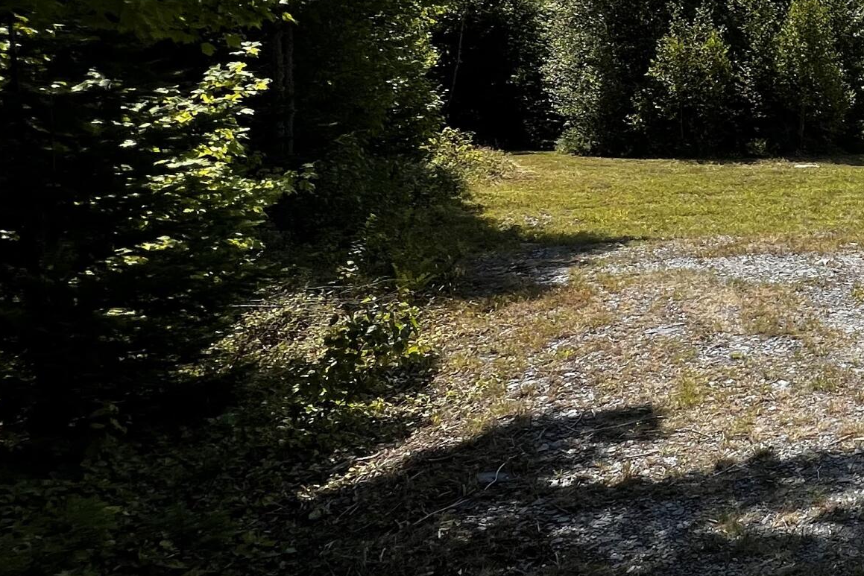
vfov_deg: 37.1
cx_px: 1091
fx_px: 840
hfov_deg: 37.3
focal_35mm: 35
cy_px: 160
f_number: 1.8
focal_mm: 1.57
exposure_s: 1/1845
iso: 32
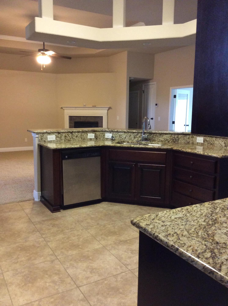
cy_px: 153
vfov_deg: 56.9
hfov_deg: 44.0
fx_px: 282
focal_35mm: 32
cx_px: 114
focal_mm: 3.3
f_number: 2.4
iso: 250
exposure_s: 1/24
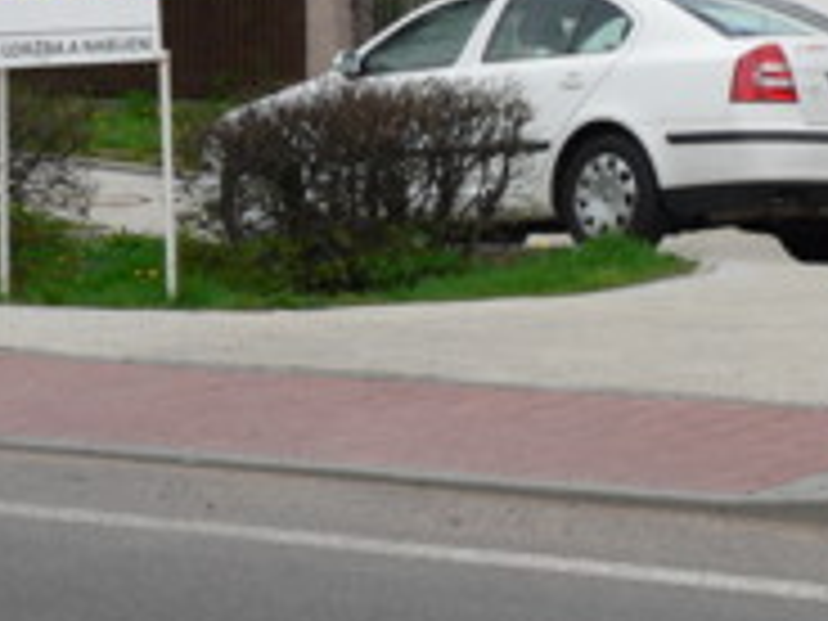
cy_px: 32
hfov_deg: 11.8
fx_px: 3995
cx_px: 711
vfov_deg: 8.8
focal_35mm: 167
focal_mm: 13.1
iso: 100
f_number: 3.2
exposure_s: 1/1000
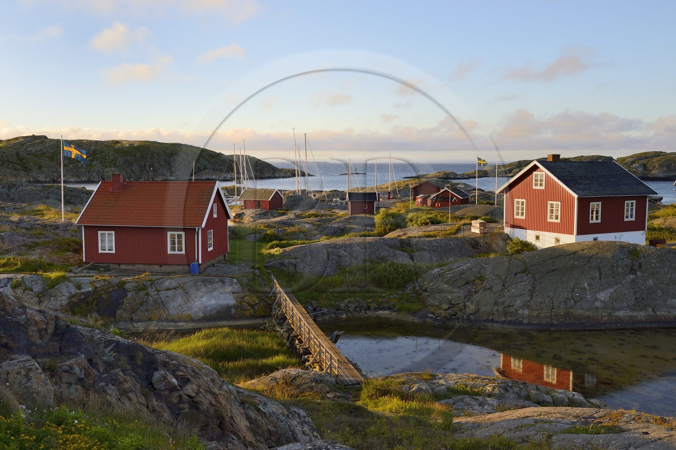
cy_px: 225
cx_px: 338
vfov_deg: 35.0
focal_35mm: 38
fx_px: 713
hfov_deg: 50.7
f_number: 7.1
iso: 200
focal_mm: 38
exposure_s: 1/200
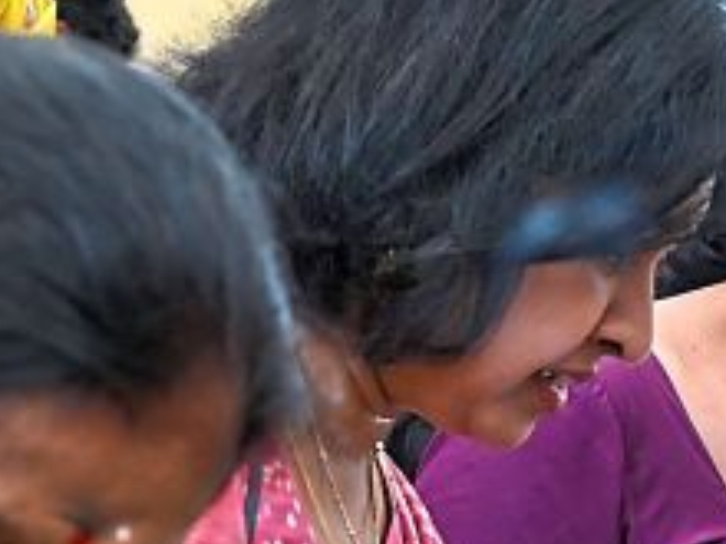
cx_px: 911
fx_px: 4761
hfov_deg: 8.6
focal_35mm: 227
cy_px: 925
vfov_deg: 6.4
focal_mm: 42
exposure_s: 1/320
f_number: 4.5
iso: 400
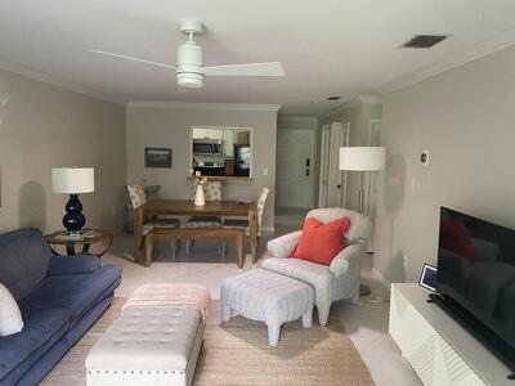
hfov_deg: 67.3
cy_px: 193
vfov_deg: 53.1
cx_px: 258
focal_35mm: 26
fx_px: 387
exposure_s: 1/60
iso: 500
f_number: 1.8
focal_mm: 4.25
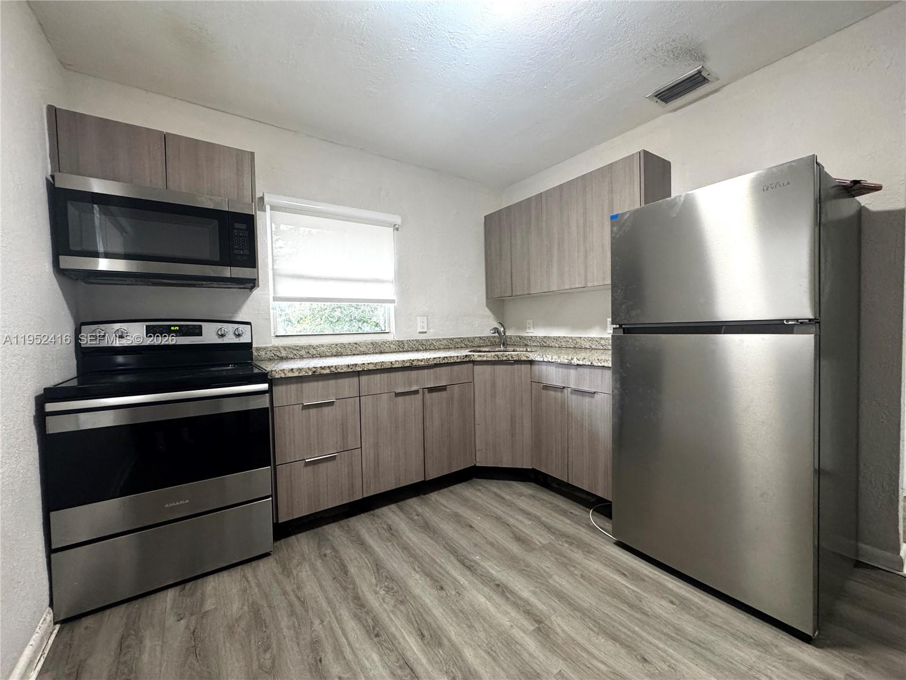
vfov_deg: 85.7
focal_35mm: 14
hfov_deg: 102.1
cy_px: 340
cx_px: 453
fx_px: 366
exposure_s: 1/60
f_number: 2.2
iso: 320
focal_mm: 2.22
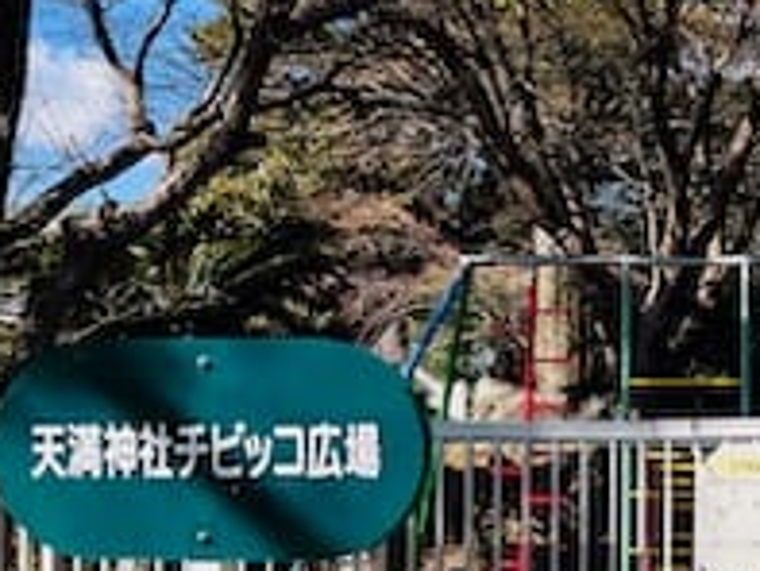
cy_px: 484
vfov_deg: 21.9
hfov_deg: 27.7
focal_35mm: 66
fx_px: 1450
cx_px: 760
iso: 50
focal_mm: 5.7
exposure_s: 1/2632
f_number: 1.5
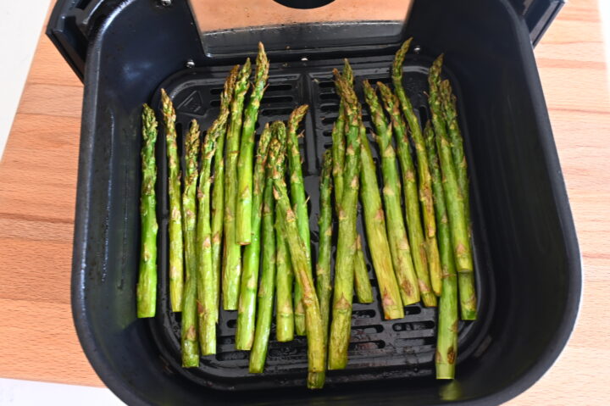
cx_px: 305
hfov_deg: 63.7
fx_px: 491
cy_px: 203
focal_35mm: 29
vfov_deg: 44.9
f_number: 6.3
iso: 200
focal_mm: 19.5
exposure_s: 1/5
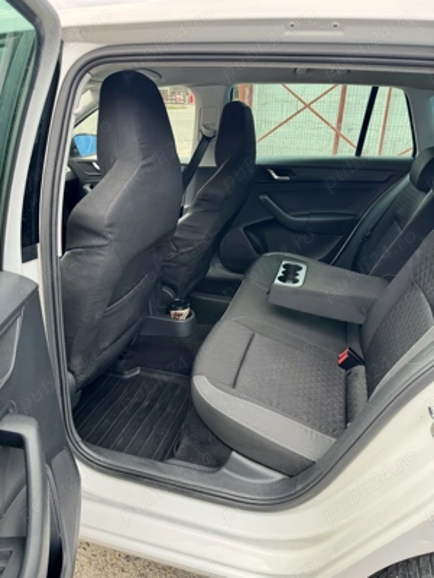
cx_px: 217
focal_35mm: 24
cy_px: 289
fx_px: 401
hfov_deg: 56.8
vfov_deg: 71.6
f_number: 1.78
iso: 100
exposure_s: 1/165
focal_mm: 6.76
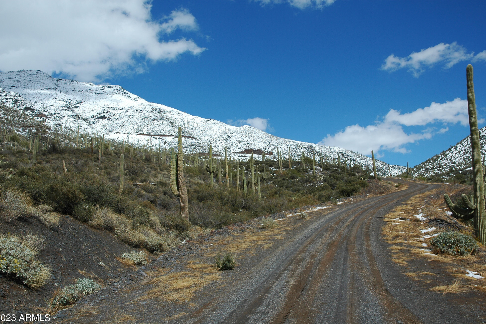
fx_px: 459
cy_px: 166
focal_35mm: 34
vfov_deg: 38.9
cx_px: 245
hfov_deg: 55.8
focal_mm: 22
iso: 200
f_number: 11
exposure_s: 1/500
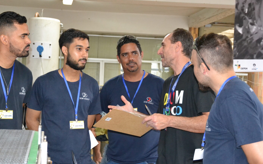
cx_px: 106
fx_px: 452
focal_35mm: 63
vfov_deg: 20.6
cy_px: 109
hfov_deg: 32.4
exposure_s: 1/60
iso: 3200
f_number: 4
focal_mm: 30
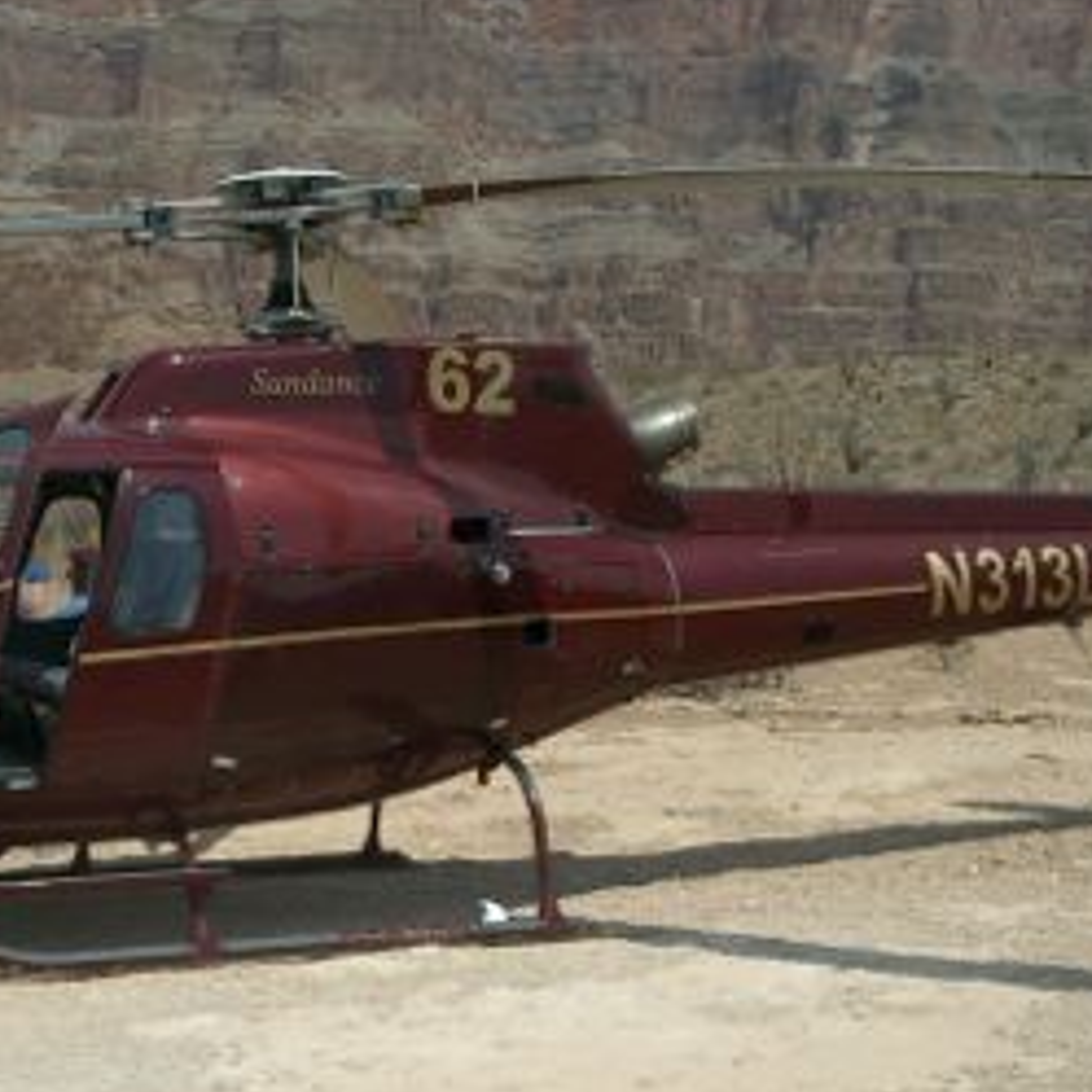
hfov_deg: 27.4
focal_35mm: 62
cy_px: 629
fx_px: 2213
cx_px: 285
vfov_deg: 27.7
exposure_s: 1/800
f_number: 4.3
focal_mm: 5.8
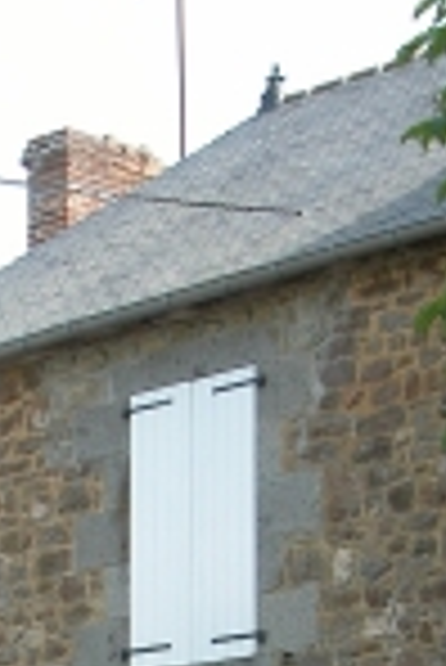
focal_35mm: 126
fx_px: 2336
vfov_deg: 15.7
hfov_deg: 10.9
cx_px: 90
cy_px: 765
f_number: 5
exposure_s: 1/134
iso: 100
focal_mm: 8.9
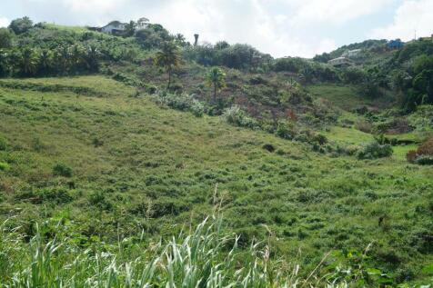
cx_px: 216
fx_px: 469
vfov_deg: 34.2
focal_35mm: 39
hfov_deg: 49.6
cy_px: 144
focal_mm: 26
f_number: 13
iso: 100
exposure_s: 1/160
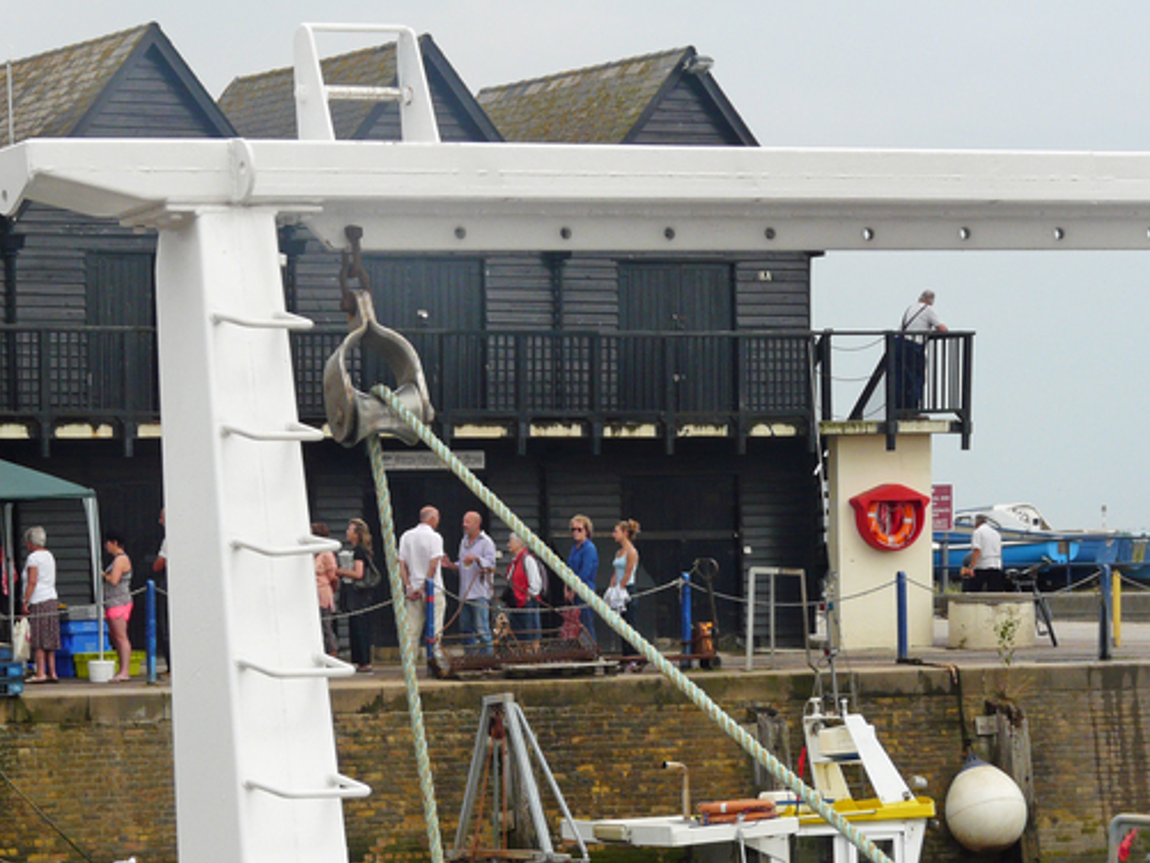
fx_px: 4453
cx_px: 420
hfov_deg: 14.7
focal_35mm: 134
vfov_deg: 11.1
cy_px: 580
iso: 100
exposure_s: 1/200
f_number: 5
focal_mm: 15.8
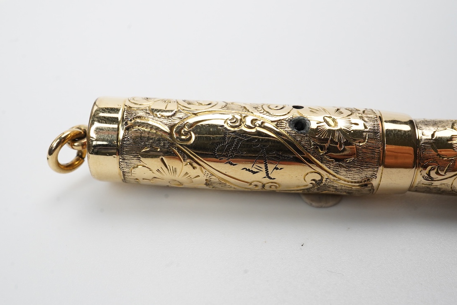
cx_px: 229
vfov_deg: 29.2
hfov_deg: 42.7
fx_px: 584
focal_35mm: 46
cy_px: 154
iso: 640
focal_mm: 30
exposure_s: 1/100
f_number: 22
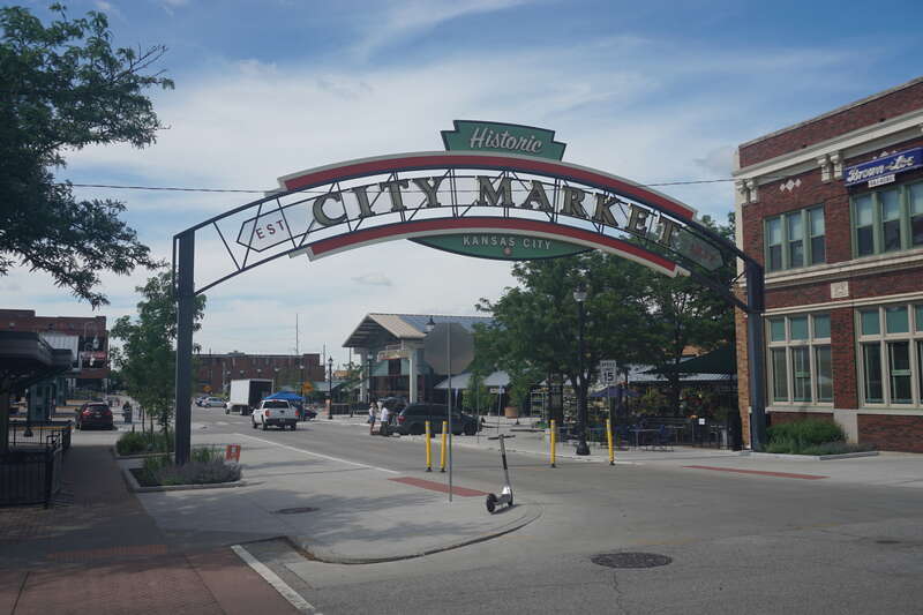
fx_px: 846
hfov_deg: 57.2
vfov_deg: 40.0
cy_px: 308
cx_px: 462
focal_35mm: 33
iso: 100
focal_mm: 22
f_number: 9
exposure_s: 1/200
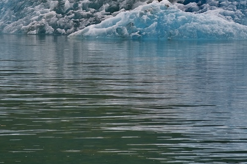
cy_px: -46
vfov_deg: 3.1
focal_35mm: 444
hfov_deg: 4.6
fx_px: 3045
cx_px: 154
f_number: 4.8
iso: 100
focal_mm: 140
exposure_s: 1/400
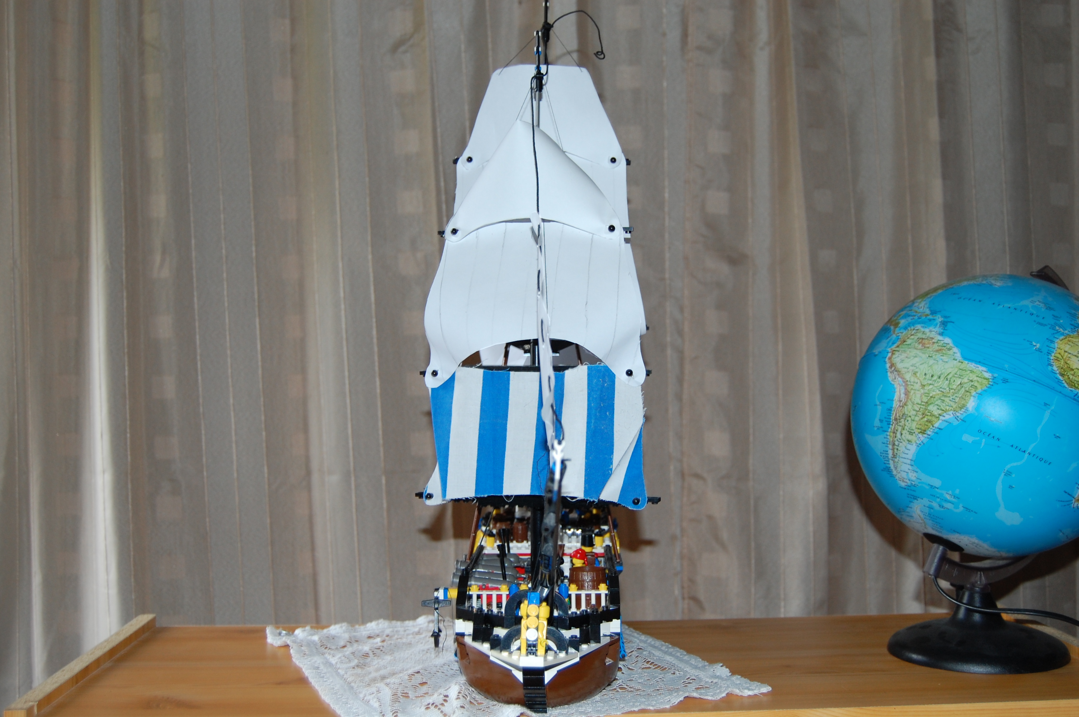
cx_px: 540
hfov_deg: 49.6
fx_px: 1168
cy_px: 358
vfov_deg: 34.1
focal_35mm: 39
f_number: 4
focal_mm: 26
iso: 400
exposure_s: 1/60
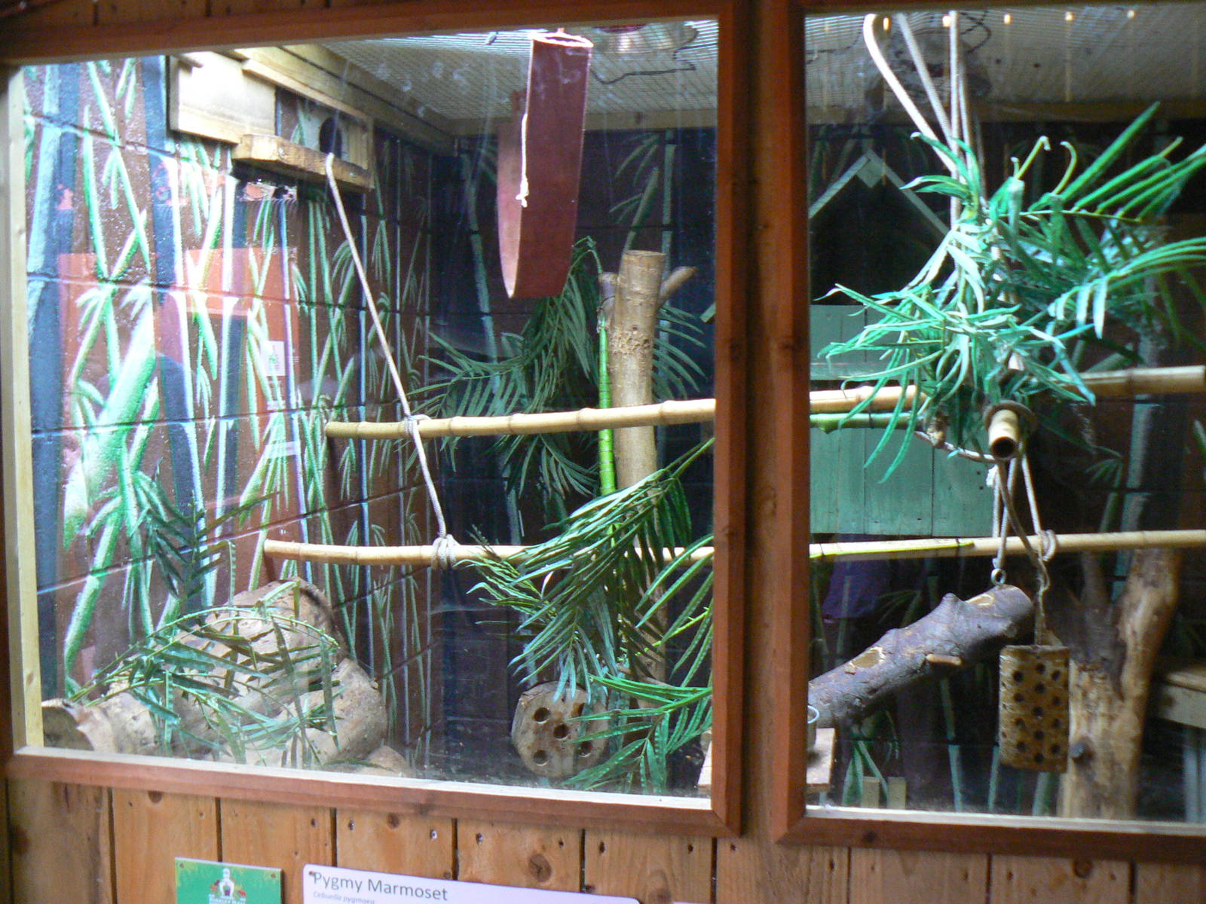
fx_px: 1254
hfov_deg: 51.4
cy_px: 452
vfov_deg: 39.7
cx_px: 603
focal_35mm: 36
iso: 200
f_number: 2.8
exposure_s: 1/25
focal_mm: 6
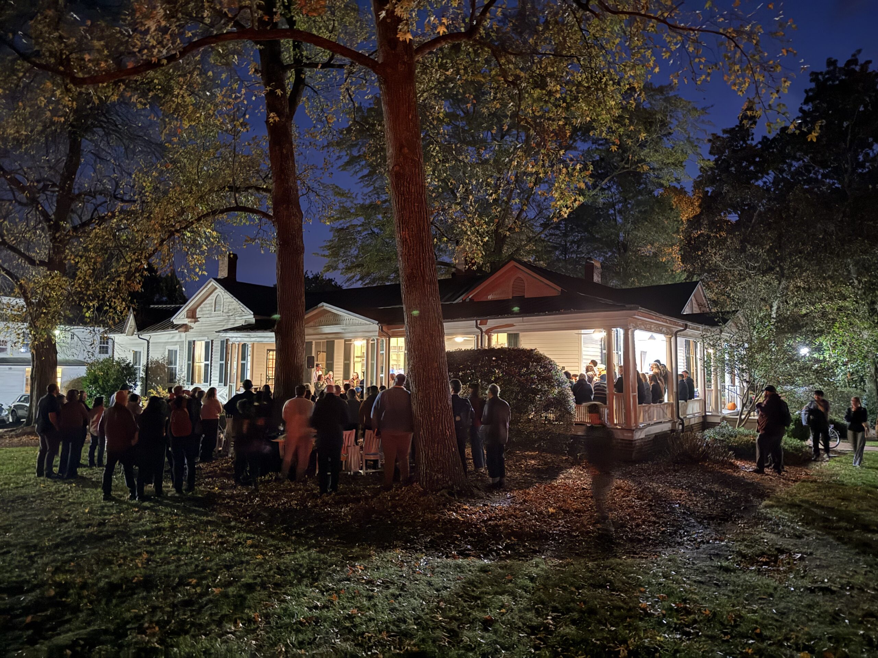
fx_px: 609
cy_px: 329
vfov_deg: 56.8
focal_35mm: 24
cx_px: 439
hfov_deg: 71.6
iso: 3200
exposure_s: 1/9
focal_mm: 6.76
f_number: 1.78
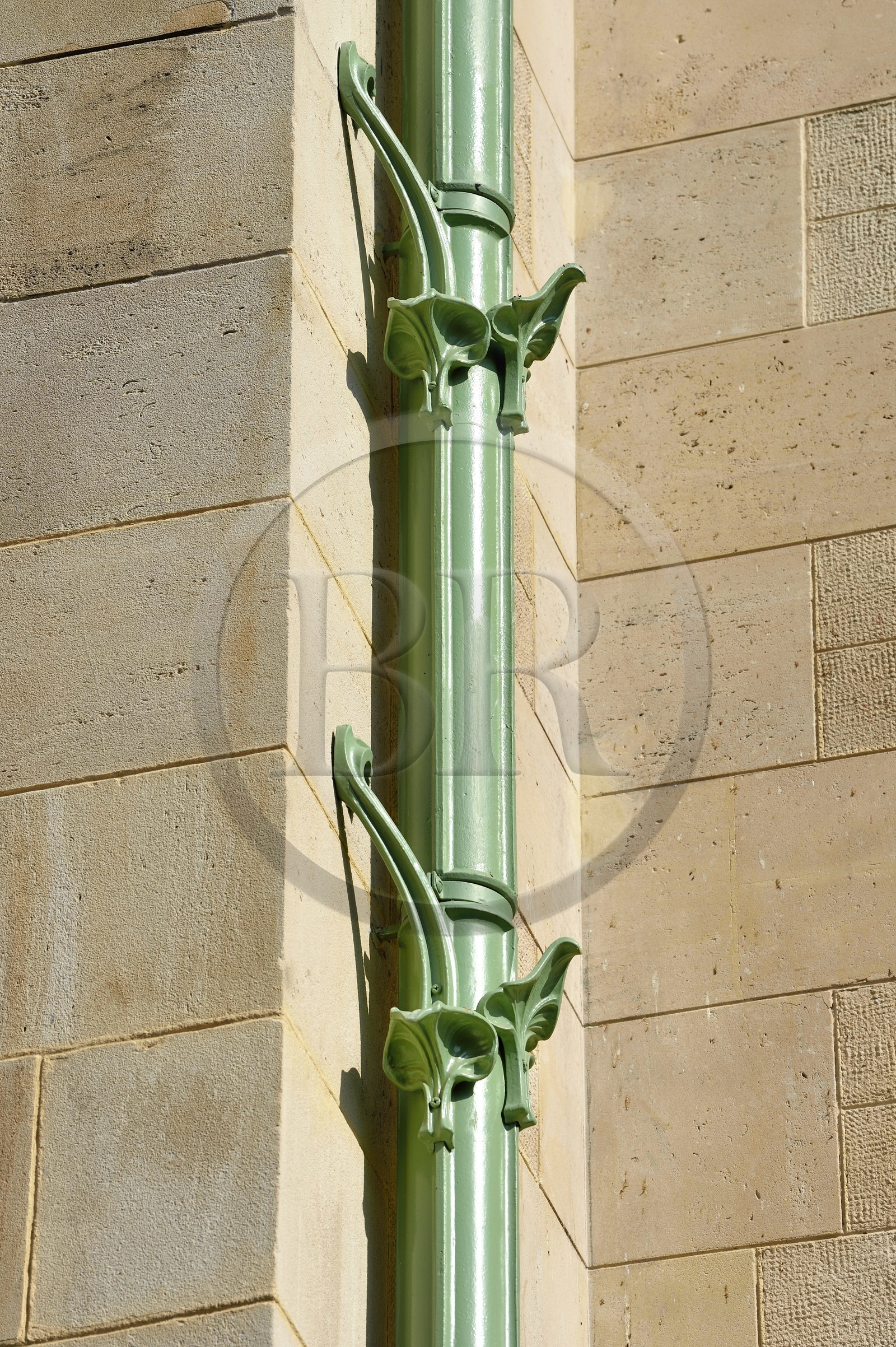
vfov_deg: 10.3
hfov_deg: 6.9
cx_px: 448
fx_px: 7477
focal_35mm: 200
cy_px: 674
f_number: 11
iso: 200
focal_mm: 200
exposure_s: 1/400
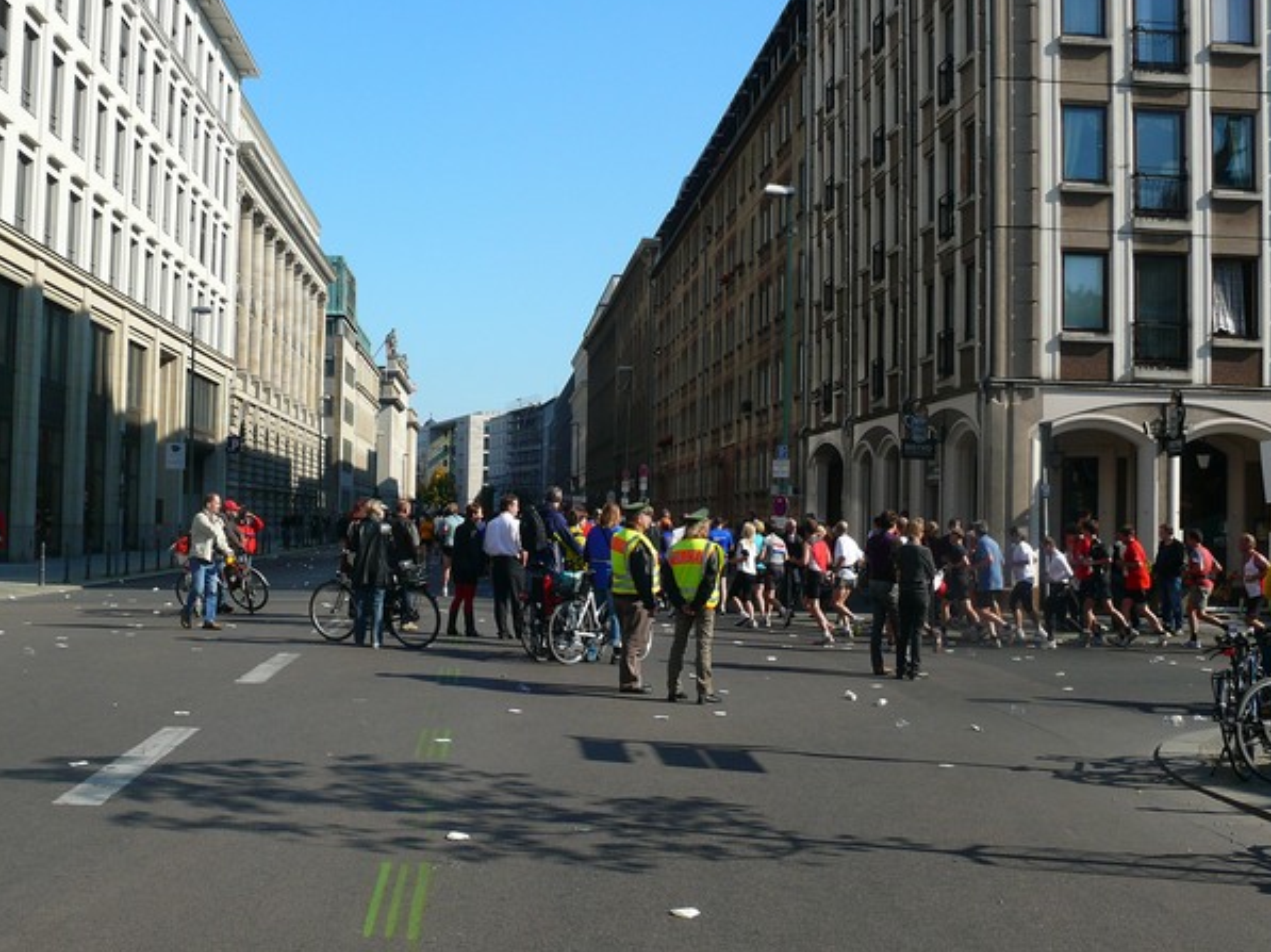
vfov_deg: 32.8
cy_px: 462
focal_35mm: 44
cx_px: 577
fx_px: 1615
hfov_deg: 42.9
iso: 100
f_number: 4.5
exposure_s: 1/200
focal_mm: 7.4
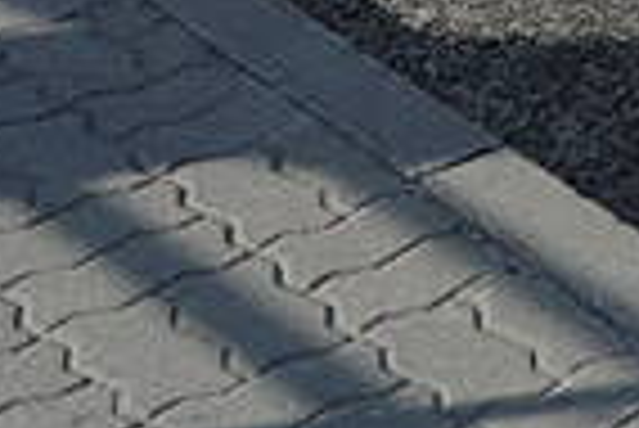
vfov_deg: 6.7
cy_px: -836
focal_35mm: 188
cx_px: 1732
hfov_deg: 9.3
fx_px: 3340
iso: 400
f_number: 10
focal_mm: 21
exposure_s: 1/400
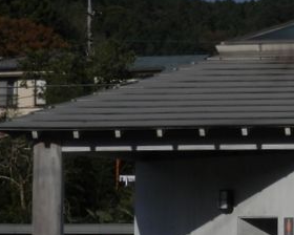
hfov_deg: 8.5
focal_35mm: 223
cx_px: 379
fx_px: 1940
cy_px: 144
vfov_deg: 6.9
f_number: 13.1
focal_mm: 14.4
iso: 80
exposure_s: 1/160
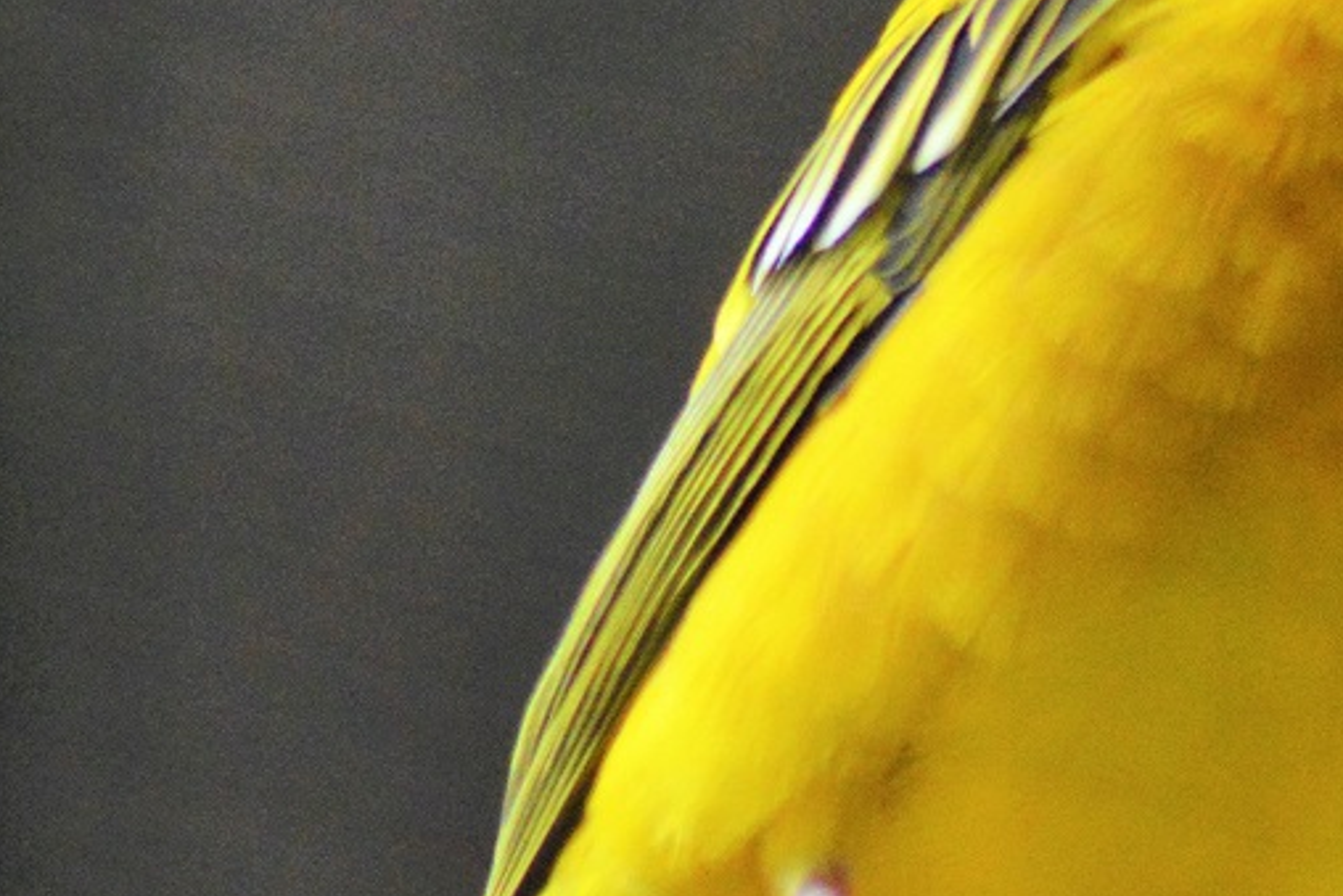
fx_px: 39329
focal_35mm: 1054
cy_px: 95
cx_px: 1420
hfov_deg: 2.0
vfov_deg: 1.3
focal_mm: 220
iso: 3200
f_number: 5
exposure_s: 1/1250
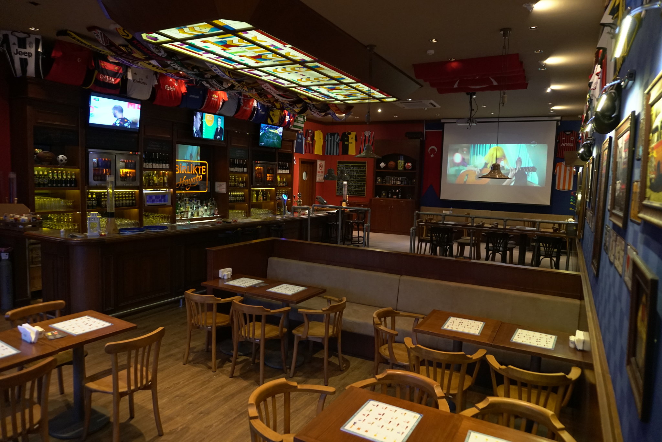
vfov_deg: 53.1
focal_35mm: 24
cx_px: 331
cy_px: 221
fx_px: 441
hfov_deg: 73.7
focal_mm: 16
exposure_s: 1/50
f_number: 3.5
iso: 1600
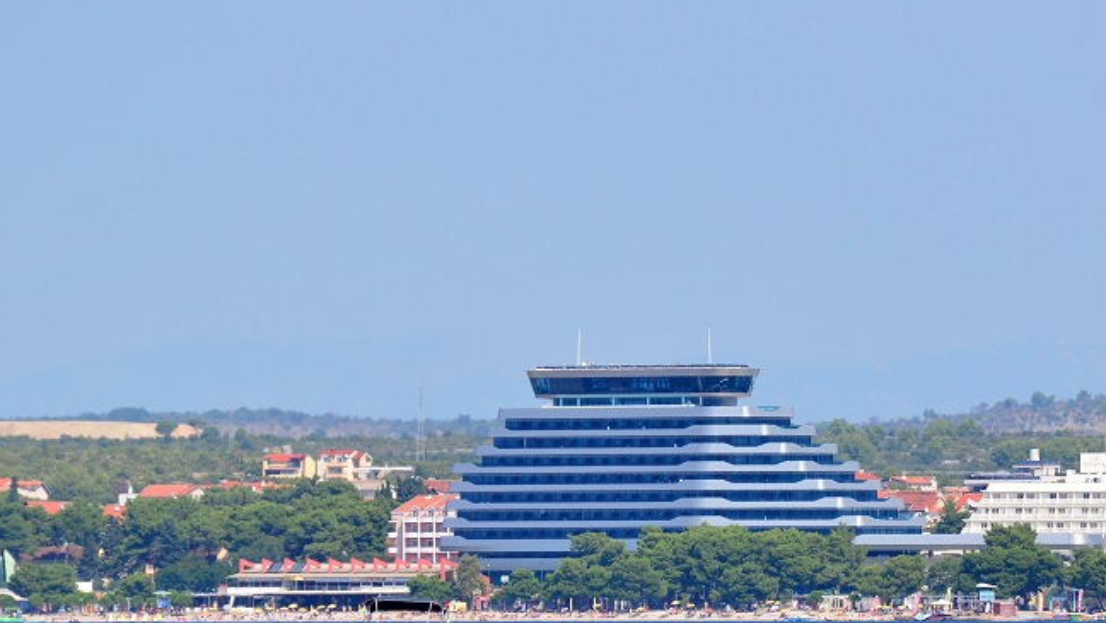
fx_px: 17015
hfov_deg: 3.7
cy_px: 462
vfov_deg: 2.1
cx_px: 733
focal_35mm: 580
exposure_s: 1/1600
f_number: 6.3
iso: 400
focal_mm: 240
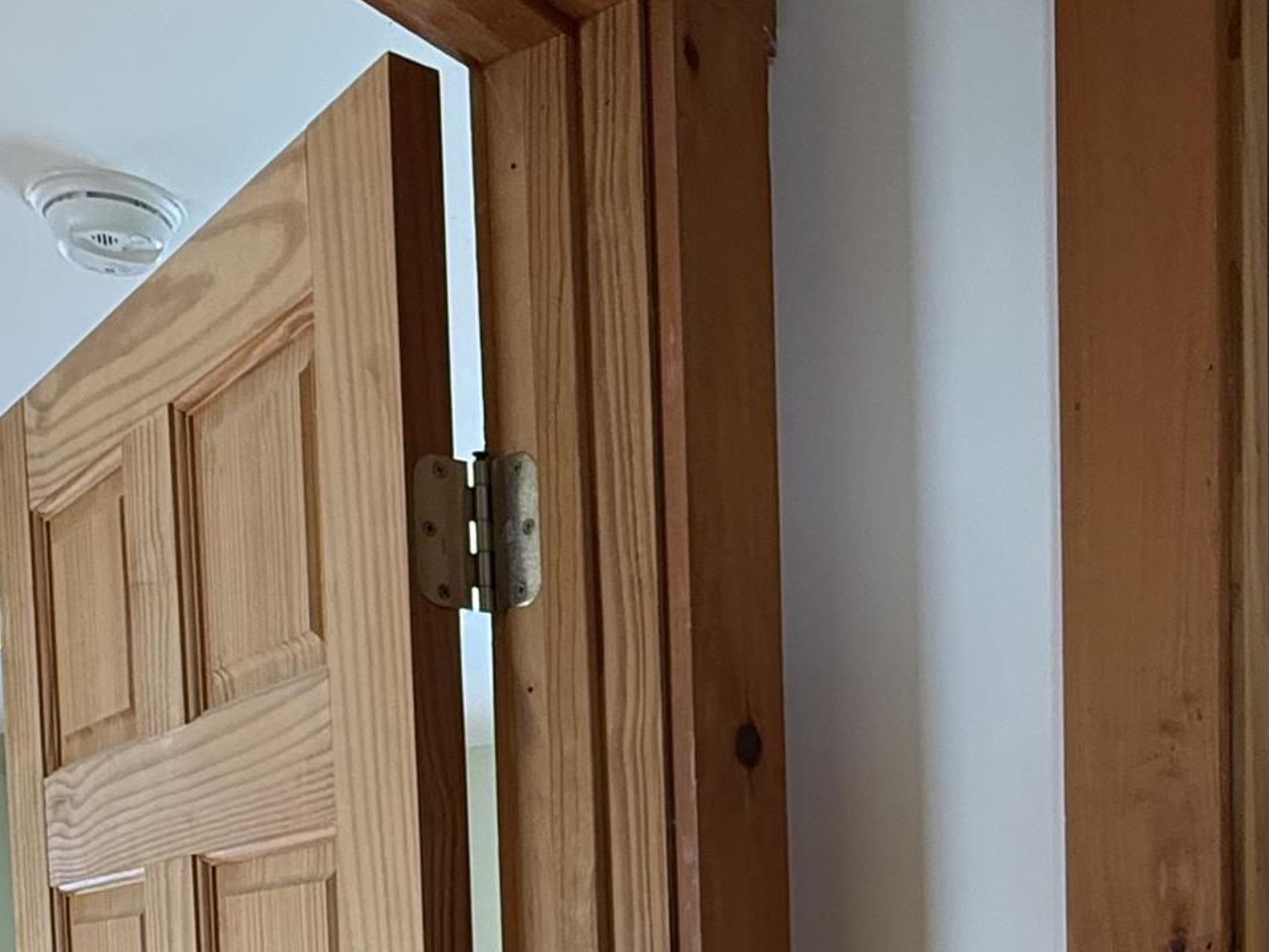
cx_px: 798
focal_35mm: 45
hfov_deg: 41.8
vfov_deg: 28.6
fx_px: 1650
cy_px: 1101
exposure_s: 1/120
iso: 320
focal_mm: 2.22
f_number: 2.2
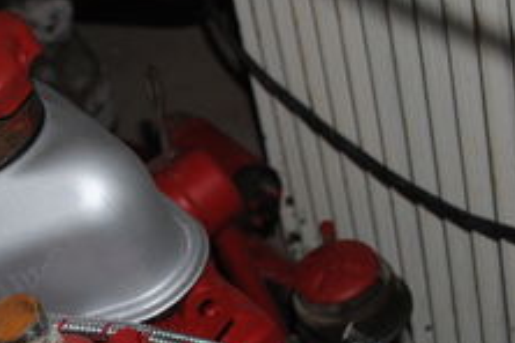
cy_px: 225
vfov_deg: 13.1
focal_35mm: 104
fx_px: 1488
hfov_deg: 19.0
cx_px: -12
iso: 200
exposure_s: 1/60
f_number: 4
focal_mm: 24
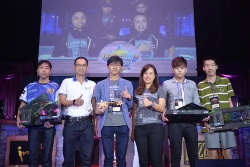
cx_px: 125
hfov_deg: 43.6
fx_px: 313
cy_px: 84
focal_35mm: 45
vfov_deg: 29.9
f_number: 2.8
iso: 640
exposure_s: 1/200
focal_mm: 45
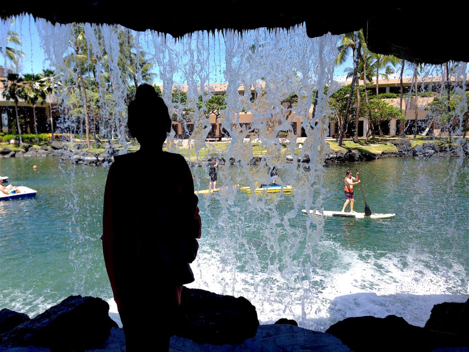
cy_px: 176
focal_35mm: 33
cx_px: 234
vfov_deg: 42.9
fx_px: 447
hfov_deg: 55.4
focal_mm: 4.12
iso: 50
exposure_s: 1/861
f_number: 2.4
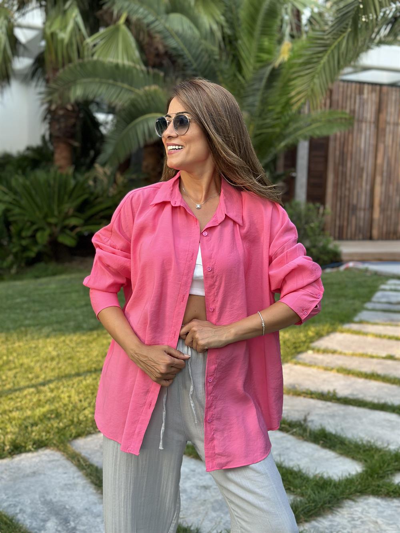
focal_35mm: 48
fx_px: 739
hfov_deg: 30.3
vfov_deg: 39.7
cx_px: 200
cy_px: 266
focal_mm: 6.86
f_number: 1.78
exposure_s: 1/259
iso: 80
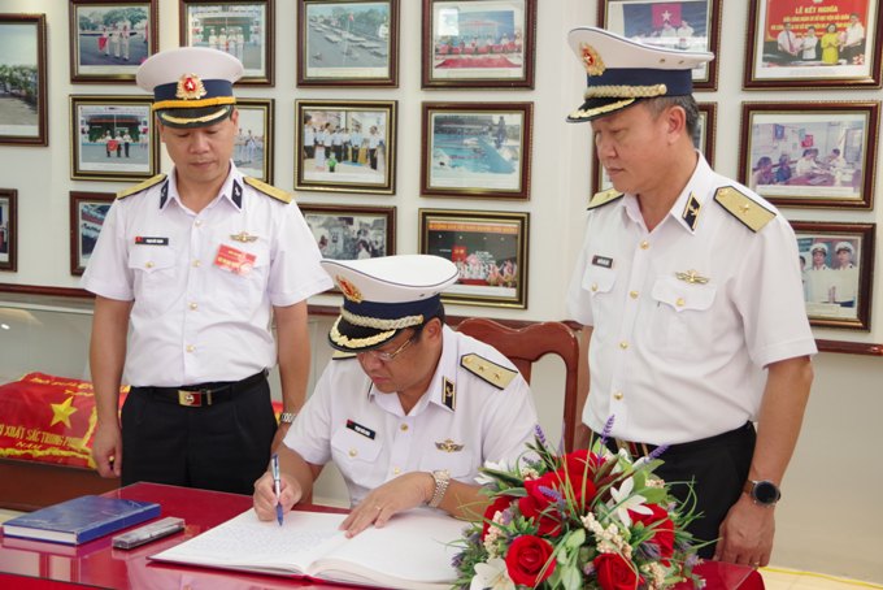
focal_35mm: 54
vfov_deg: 25.1
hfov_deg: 36.9
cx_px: 442
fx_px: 1325
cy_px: 295
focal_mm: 36
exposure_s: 1/80
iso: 1600
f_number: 4.5
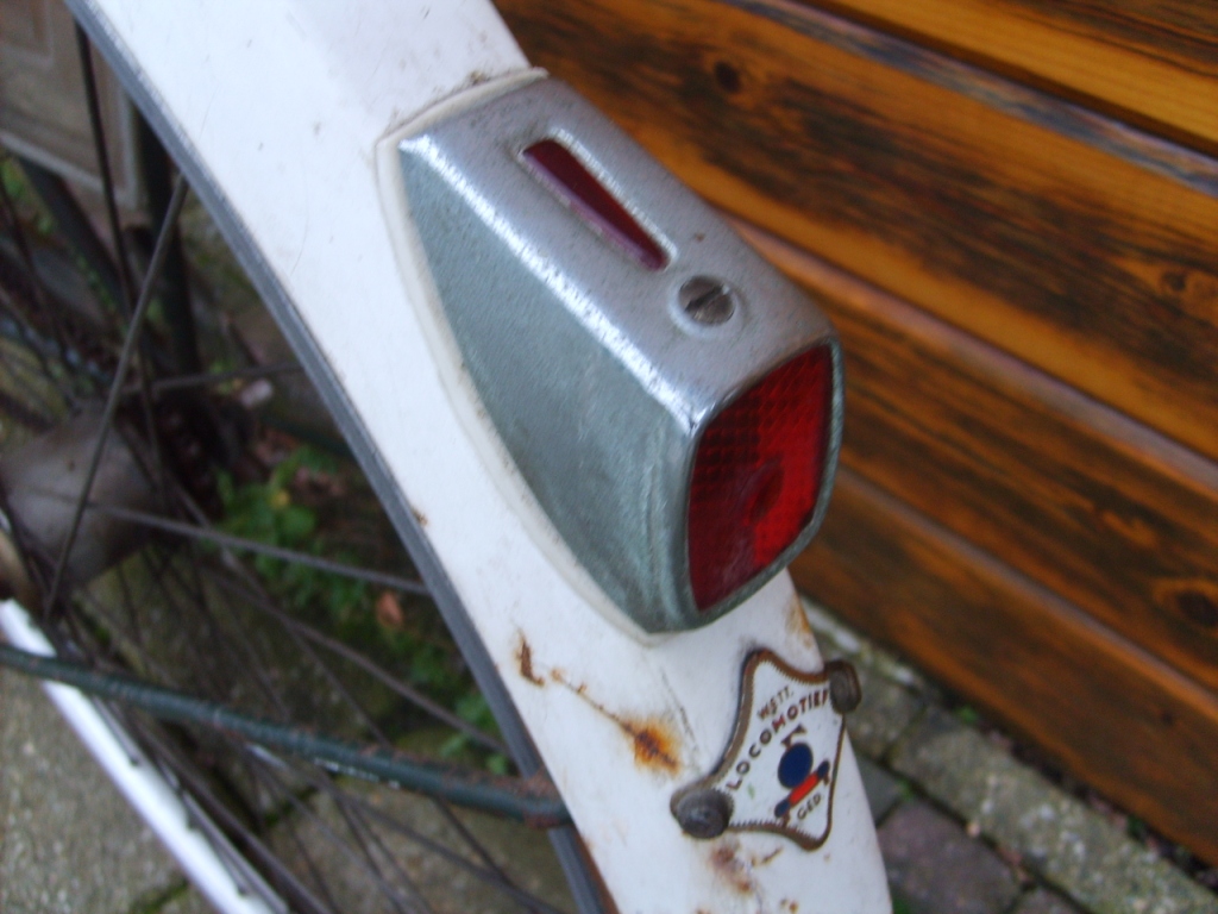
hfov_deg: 52.6
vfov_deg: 40.7
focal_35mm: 35
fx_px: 1232
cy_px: 457
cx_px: 609
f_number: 2.8
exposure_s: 1/30
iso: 73
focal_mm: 5.8
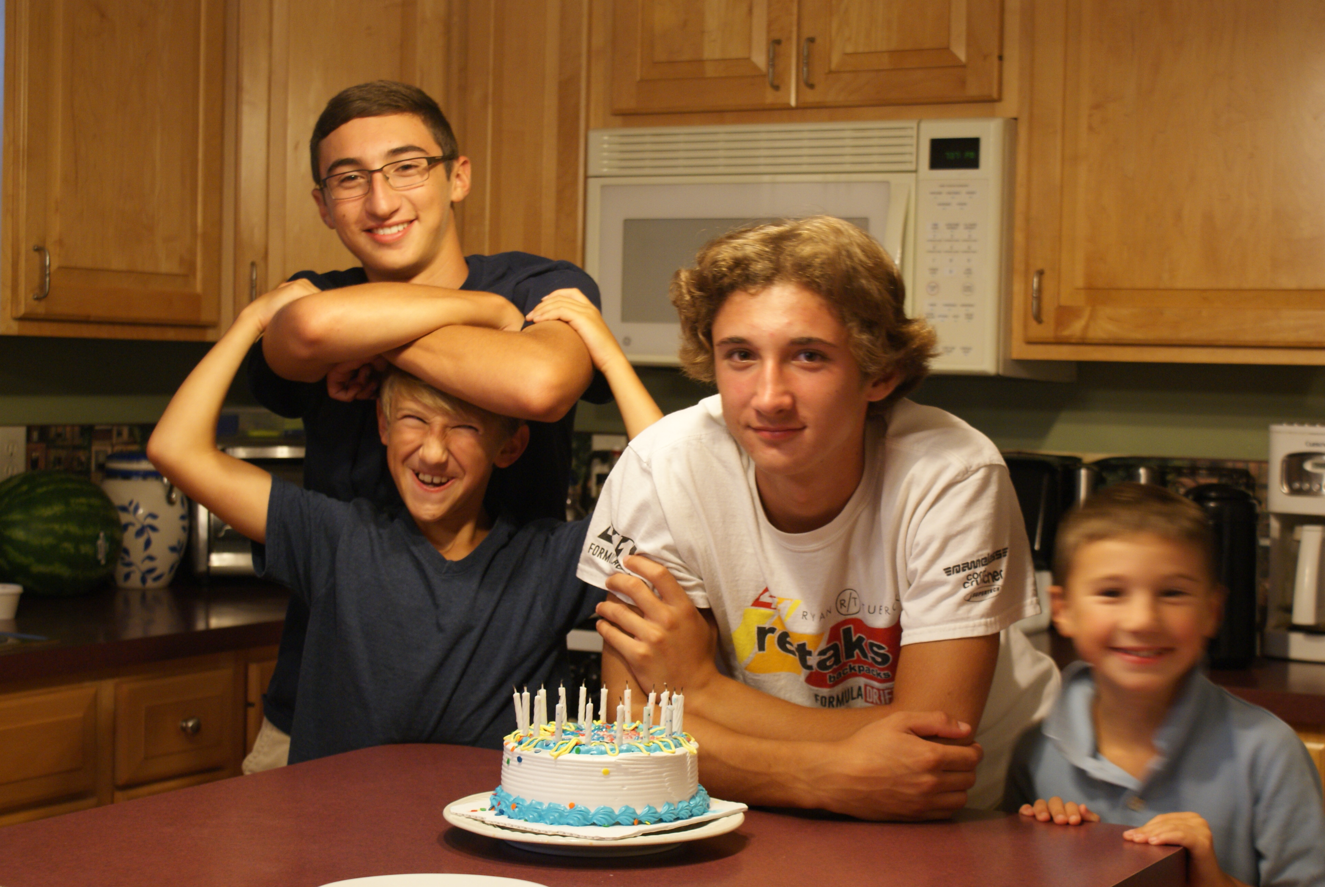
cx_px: 662
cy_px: 444
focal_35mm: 60
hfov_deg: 33.4
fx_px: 2211
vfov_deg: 22.7
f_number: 5.6
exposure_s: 1/8
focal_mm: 40
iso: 400
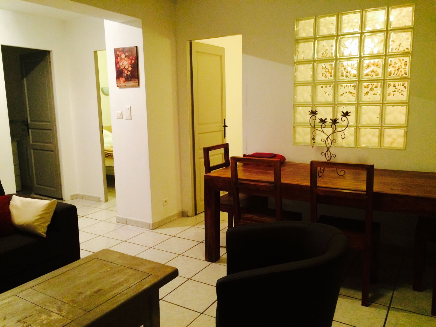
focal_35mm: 29
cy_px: 164
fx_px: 365
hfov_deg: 61.7
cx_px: 218
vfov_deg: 48.2
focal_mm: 4.15
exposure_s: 1/20
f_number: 2.2
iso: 250
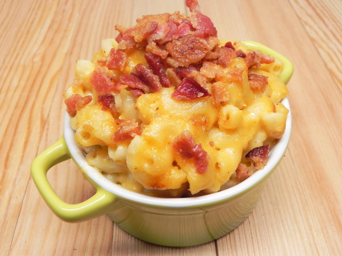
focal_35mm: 33
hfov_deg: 55.4
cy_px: 128
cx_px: 171
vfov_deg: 42.9
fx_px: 326
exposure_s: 1/40.8
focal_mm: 5.9
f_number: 2.8
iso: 160
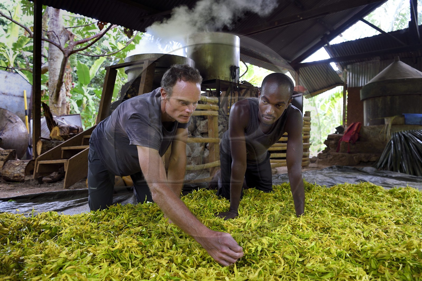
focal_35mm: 24
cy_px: 140
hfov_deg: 73.8
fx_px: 281
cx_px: 211
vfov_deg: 53.1
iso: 800
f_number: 4.5
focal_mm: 24
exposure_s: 1/50
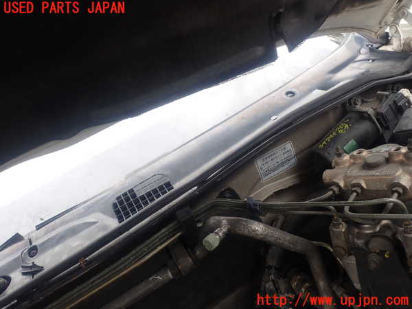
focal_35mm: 30
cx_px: 206
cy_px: 154
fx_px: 357
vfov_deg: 46.8
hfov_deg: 60.0
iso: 100
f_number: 3.2
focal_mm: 5.4
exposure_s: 1/100
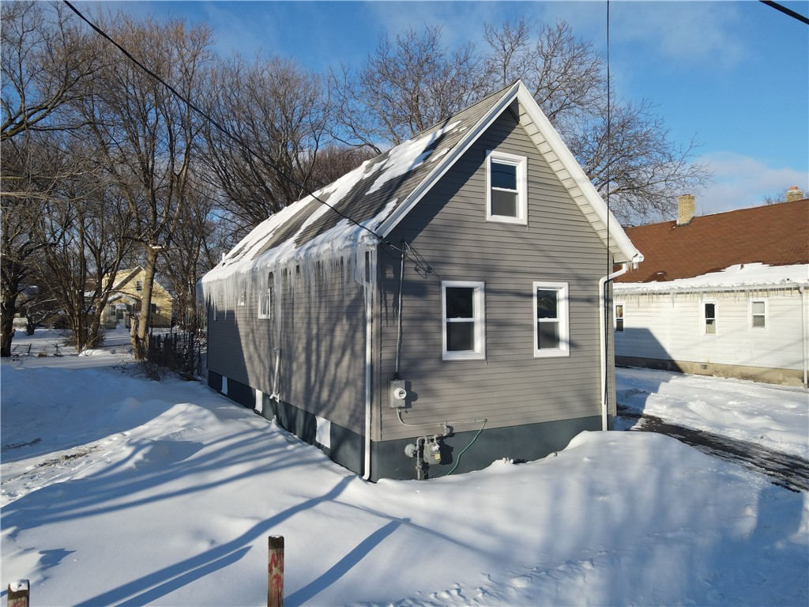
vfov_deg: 56.8
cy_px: 304
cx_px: 404
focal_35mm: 24
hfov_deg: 71.6
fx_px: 561
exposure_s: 1/640
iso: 100
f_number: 2.8
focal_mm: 4.5
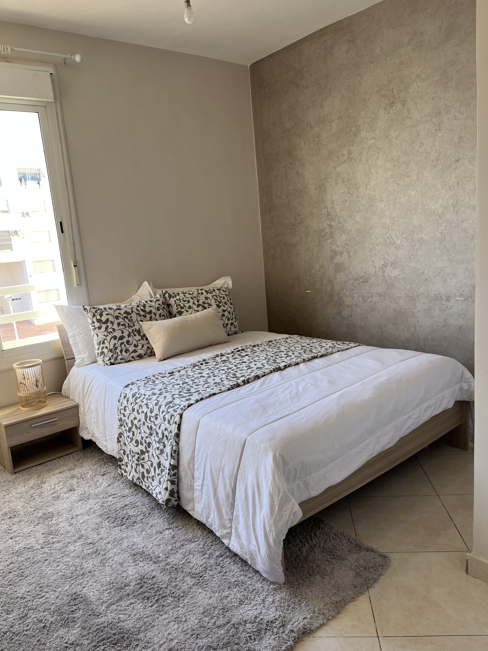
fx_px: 489
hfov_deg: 53.1
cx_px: 244
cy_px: 326
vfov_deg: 67.3
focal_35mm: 26
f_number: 1.6
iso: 40
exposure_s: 1/122
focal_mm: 5.1
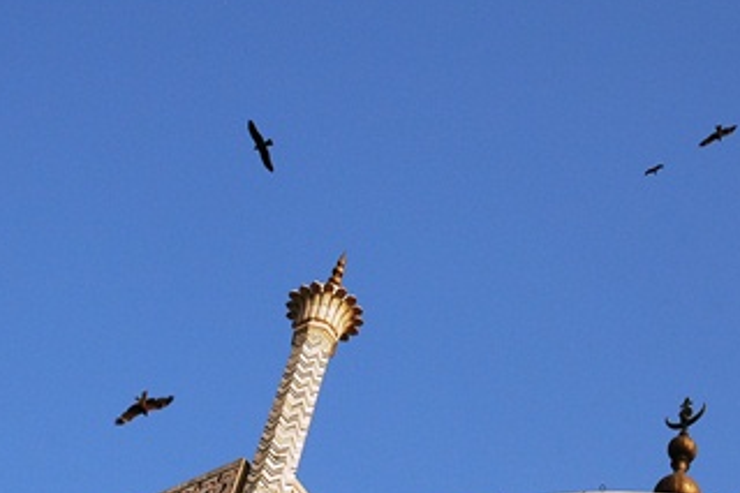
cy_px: 238
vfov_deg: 12.0
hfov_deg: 17.9
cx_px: 453
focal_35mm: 114
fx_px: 2342
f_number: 10
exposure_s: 1/250
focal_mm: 38
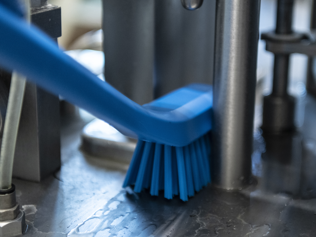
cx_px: 201
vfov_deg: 17.2
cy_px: 108
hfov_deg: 22.7
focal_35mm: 86
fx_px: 785
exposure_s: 1/100
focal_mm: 56
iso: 1600
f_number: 2.8
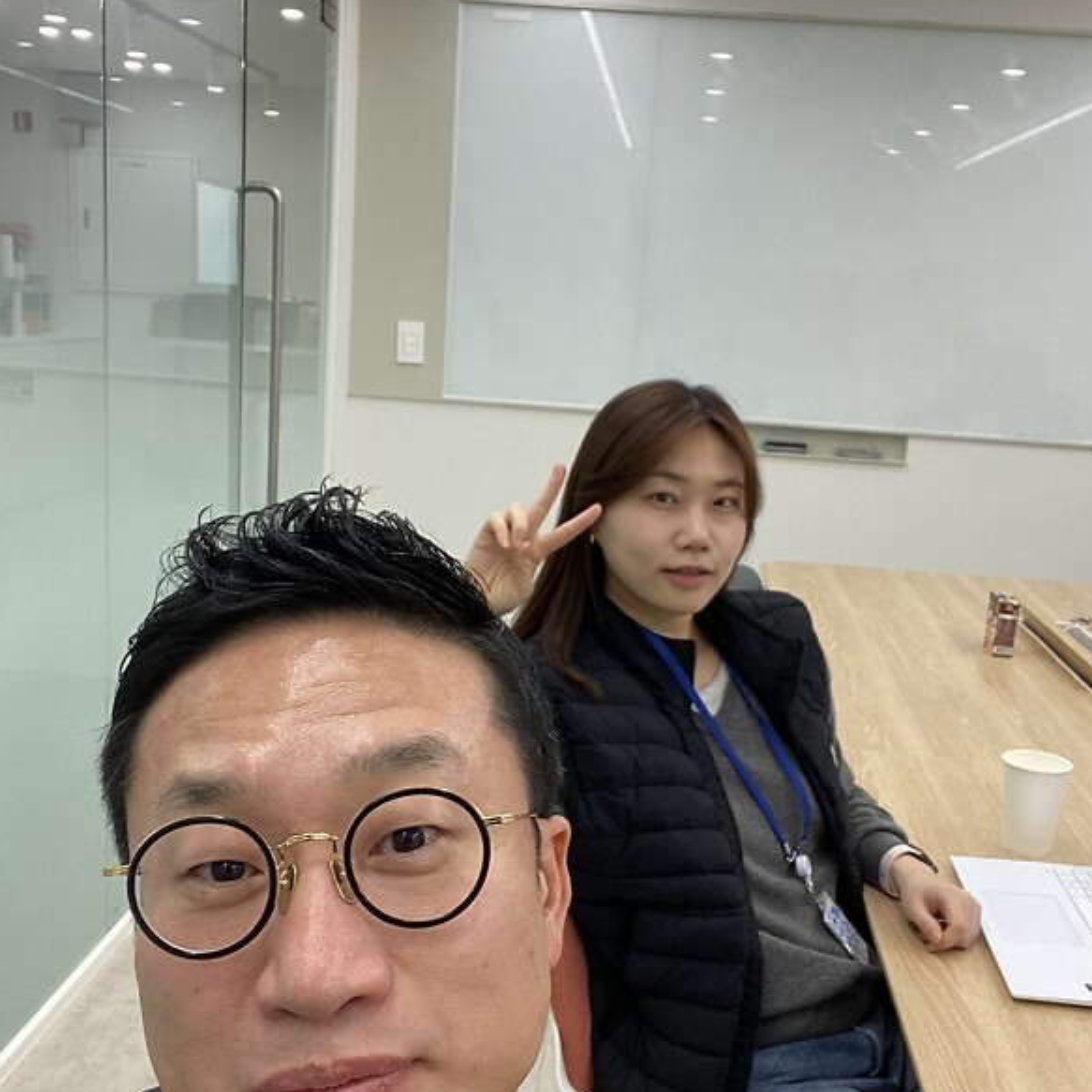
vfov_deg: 41.8
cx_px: 583
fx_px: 1428
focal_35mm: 40
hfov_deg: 41.8
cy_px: 607
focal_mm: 2.71
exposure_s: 1/60
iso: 64
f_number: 2.2
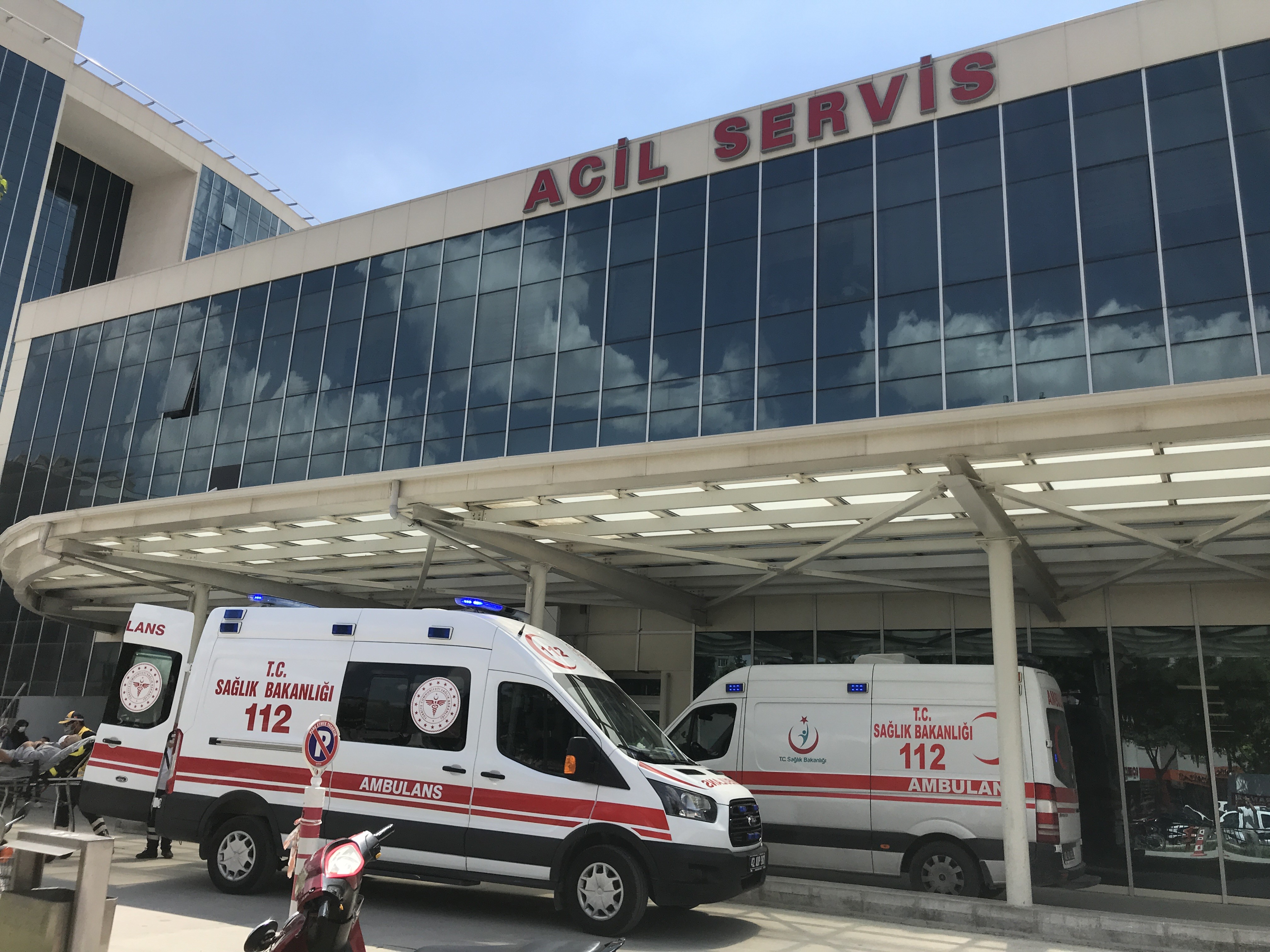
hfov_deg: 63.4
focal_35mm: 28
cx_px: 635
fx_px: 1027
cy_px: 476
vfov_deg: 49.7
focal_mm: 3.99
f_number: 1.8
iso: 20
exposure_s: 1/2660
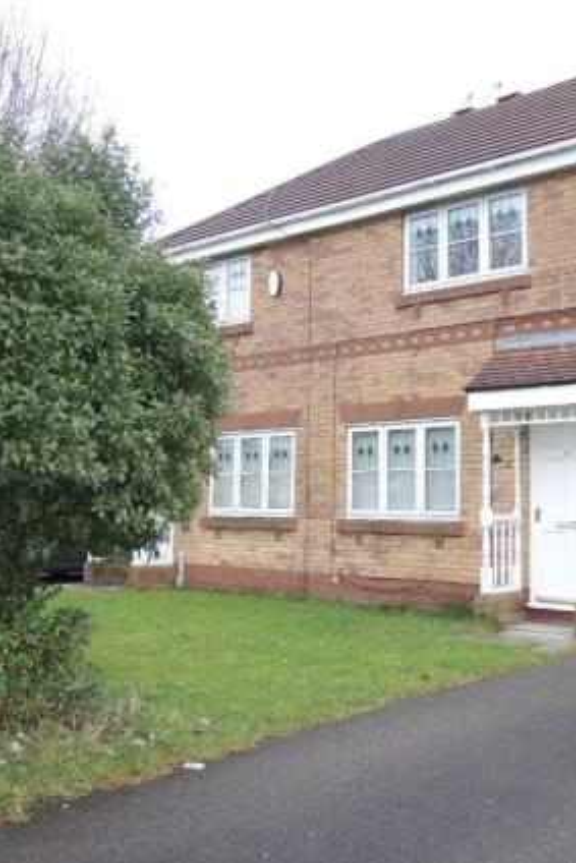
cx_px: 327
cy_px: 426
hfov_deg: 33.4
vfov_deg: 48.4
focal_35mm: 40
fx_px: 959
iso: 180
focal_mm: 6
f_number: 2
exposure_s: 1/500
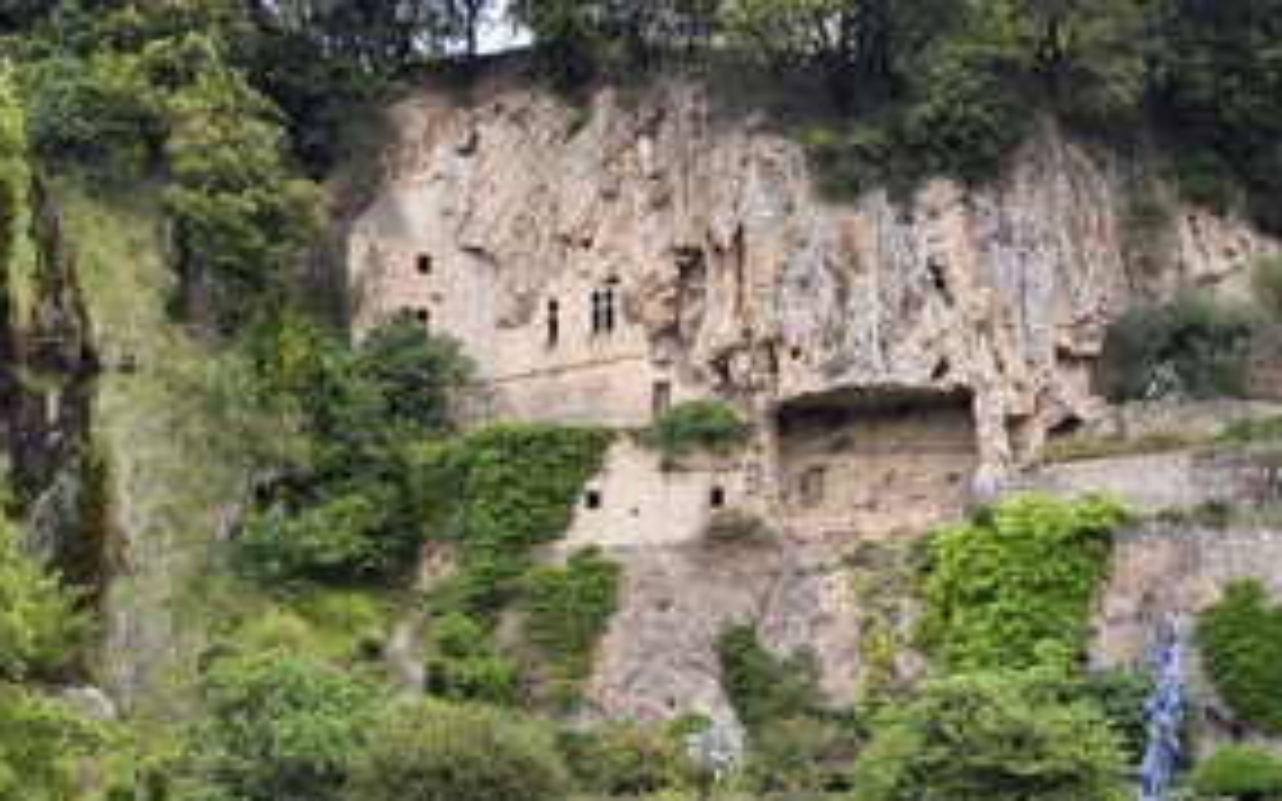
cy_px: 522
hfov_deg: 35.5
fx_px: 1991
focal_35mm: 57
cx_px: 504
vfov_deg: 22.7
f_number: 8
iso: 400
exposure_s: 1/80
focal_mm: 38
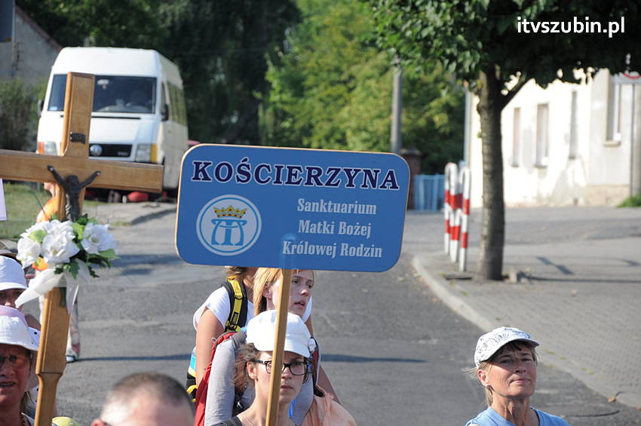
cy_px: 213
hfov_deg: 13.1
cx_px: 320
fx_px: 2802
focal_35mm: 158
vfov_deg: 8.7
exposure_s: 1/640
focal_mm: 105
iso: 400
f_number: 6.3
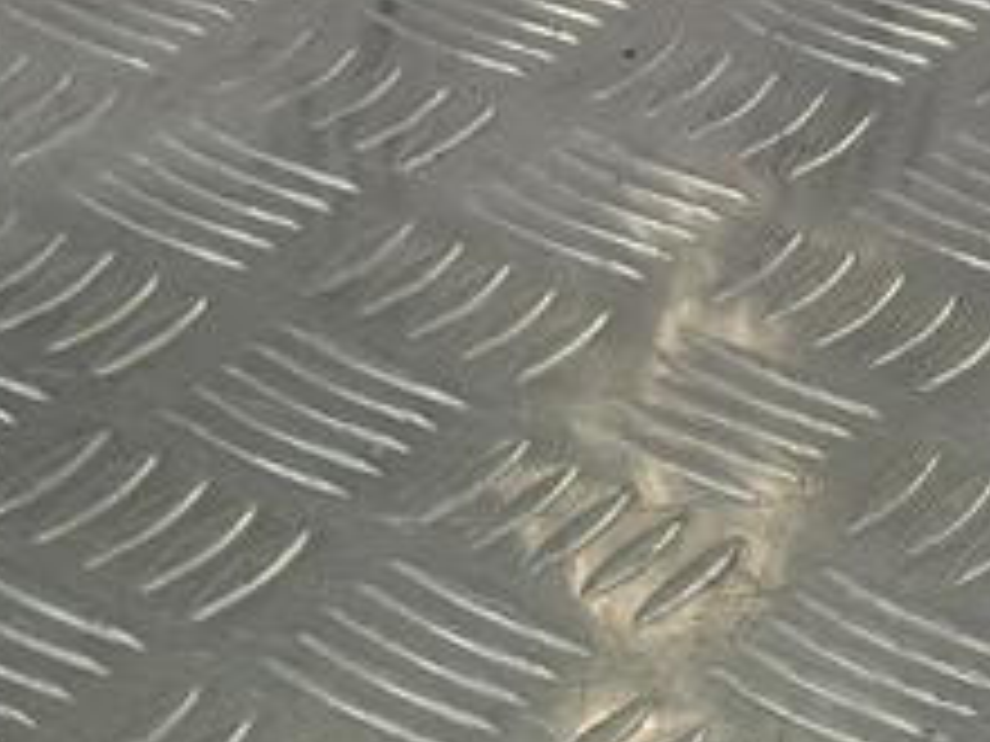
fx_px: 3060
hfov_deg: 13.8
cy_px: 1628
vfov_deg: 11.9
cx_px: -1292
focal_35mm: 107
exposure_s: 1/50
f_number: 1.6
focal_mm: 4.11
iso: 94
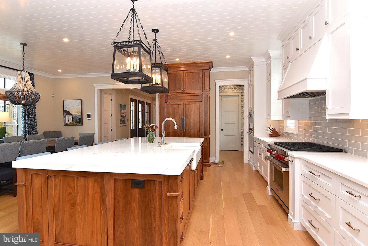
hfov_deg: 90.0
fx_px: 184
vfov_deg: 67.5
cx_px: 184
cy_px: 123
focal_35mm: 18
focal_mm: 12
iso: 800
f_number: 8
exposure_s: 1/100
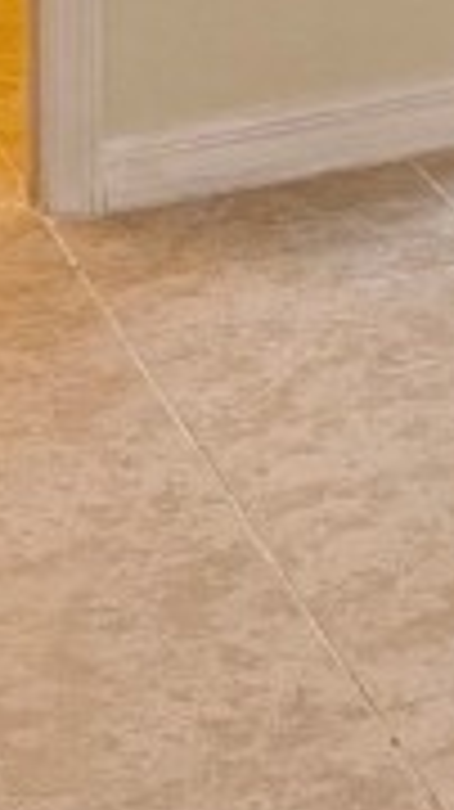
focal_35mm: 149
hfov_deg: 7.6
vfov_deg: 12.5
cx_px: 1097
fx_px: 3195
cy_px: -878
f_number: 1.78
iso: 160
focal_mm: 6.76
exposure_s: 1/120
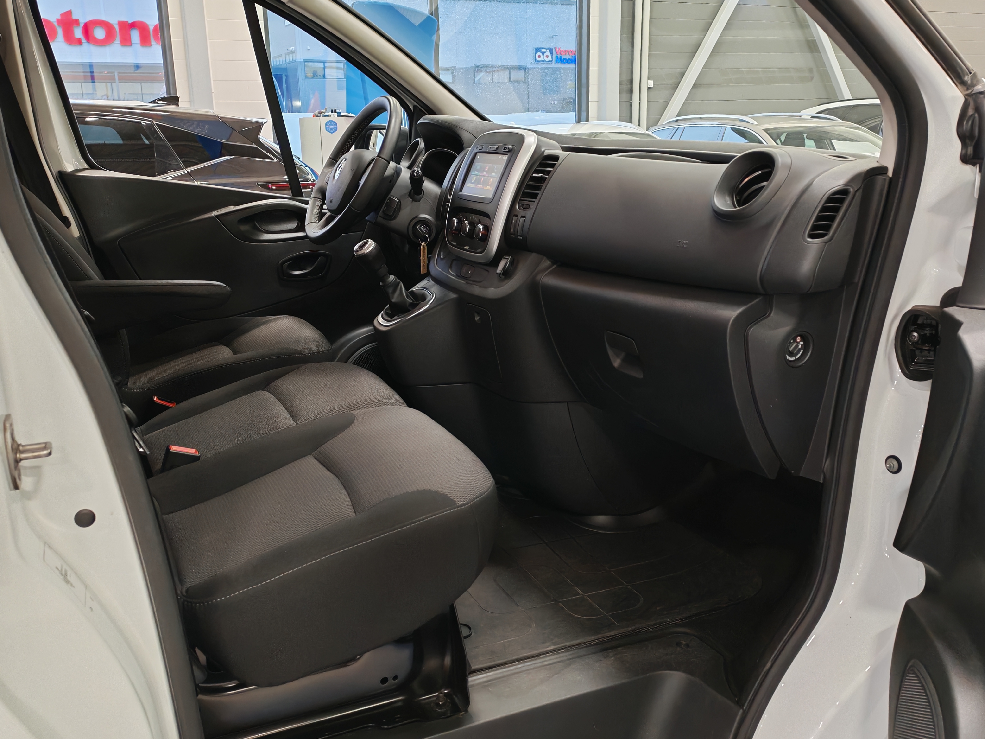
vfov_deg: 41.8
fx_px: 967
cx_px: 492
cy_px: 370
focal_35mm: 34
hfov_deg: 54.0
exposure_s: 1/100
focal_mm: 6.12
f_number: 1.9
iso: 844
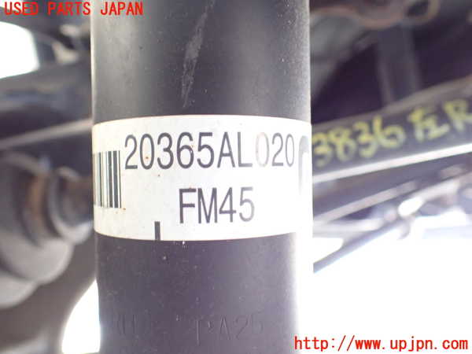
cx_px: 236
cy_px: 177
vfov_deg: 46.8
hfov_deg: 60.0
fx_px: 409
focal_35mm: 30
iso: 1000
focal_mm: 5.4
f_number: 2.3
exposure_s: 1/30
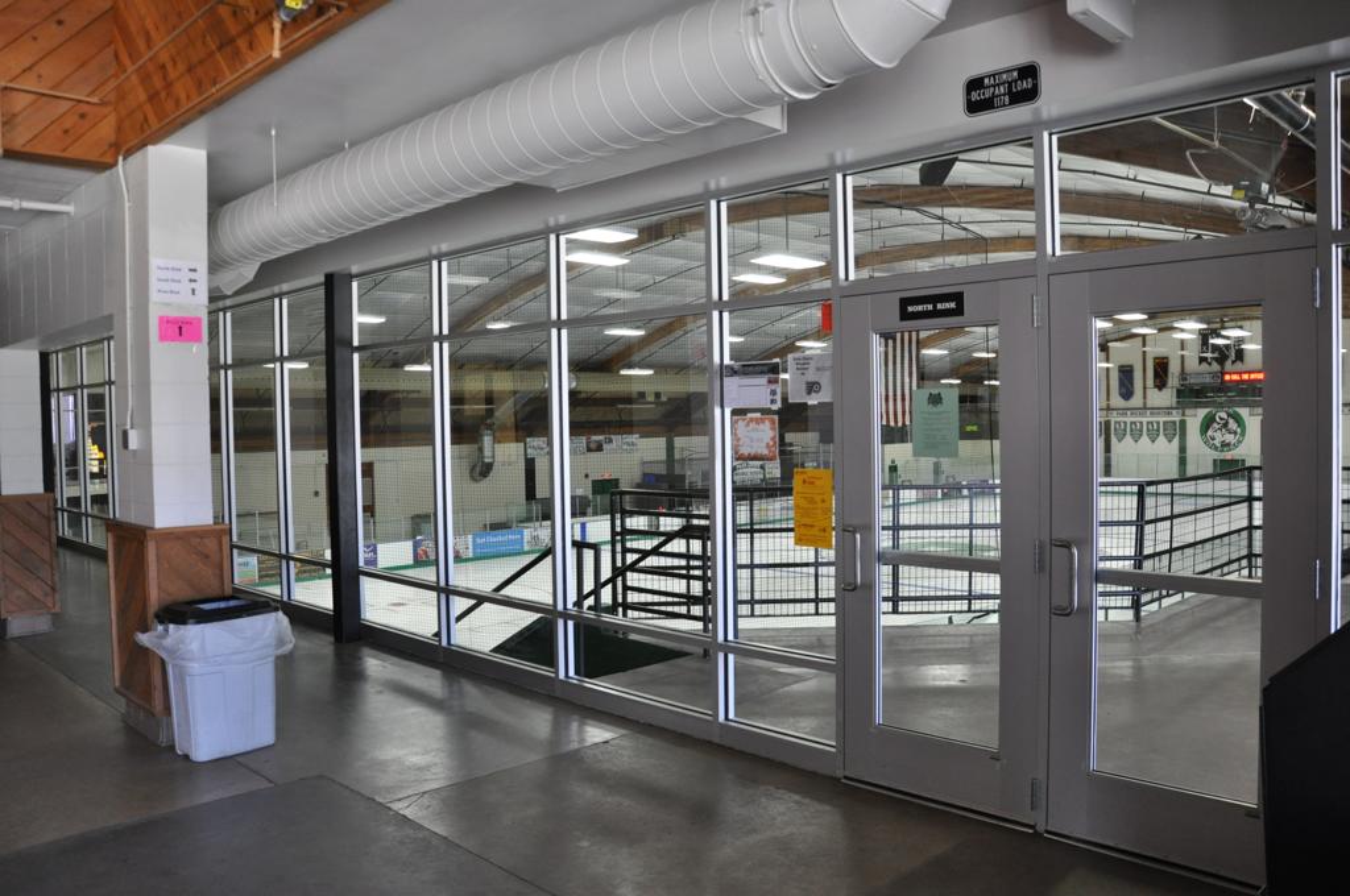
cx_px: 675
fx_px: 1011
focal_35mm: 27
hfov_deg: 67.4
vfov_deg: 47.8
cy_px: 448
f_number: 6.3
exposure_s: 1/40
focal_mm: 18
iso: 1000
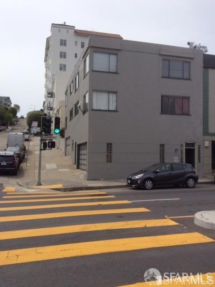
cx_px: 108
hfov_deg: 42.8
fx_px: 274
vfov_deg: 55.4
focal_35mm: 33
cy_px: 144
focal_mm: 3.3
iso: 32
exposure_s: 1/2488
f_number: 2.4
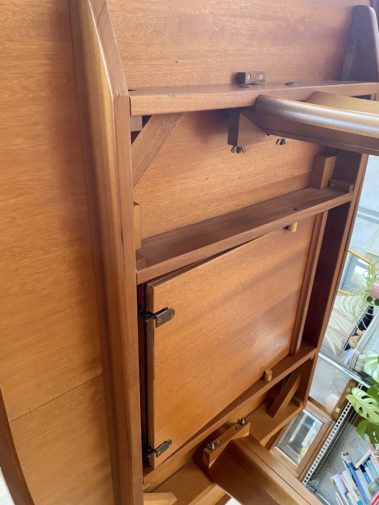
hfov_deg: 53.1
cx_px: 190
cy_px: 252
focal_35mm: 26
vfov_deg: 67.3
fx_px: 380
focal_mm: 4.25
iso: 640
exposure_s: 1/37
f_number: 1.8
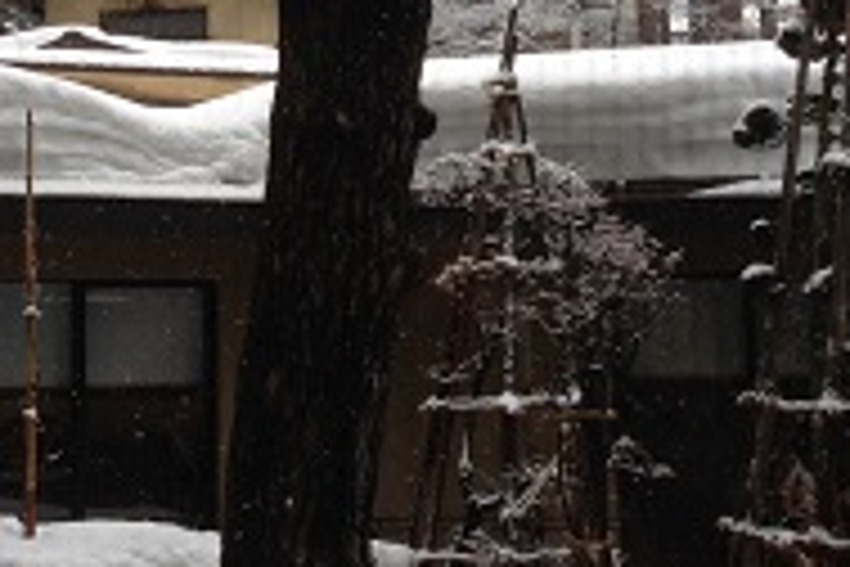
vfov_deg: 15.2
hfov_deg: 22.8
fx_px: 2101
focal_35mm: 89
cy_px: 40
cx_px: 283
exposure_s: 1/188
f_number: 2.4
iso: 50
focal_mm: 4.12
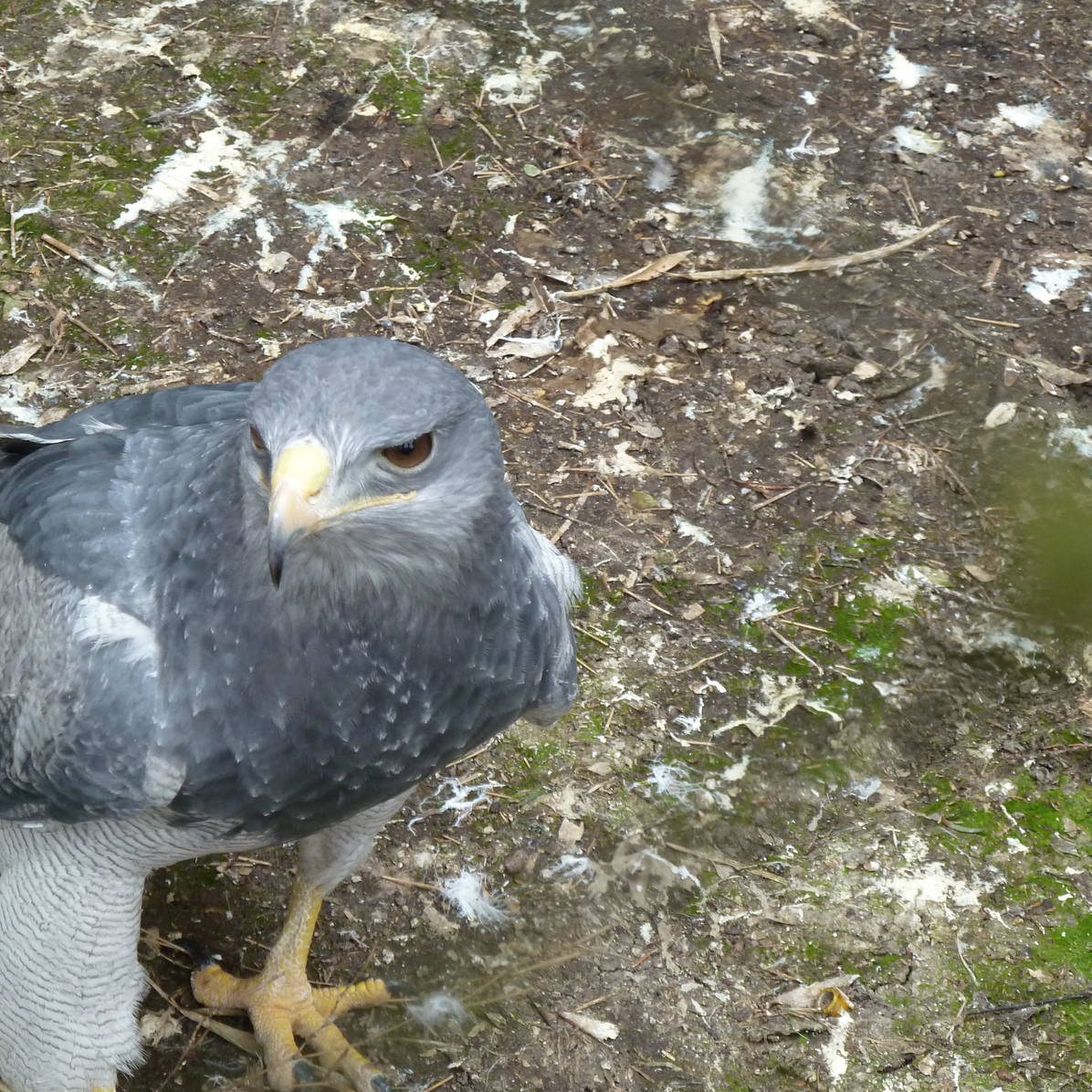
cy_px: 547
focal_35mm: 123
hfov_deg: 14.2
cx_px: 438
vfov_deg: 14.2
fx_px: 4390
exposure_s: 1/100
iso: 200
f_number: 4.3
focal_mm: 17
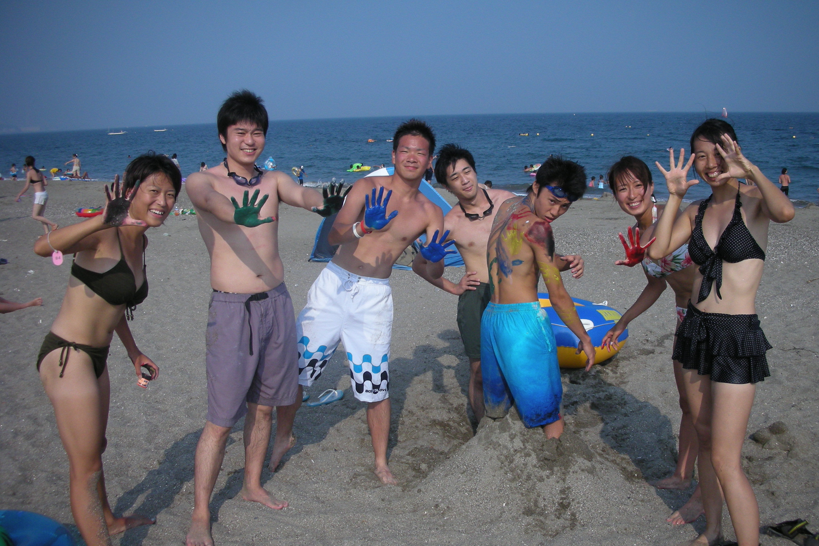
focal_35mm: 37
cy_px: 297
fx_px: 842
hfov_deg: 51.9
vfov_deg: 35.9
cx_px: 414
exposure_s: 1/197
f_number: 7.9
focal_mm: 5.8
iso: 50
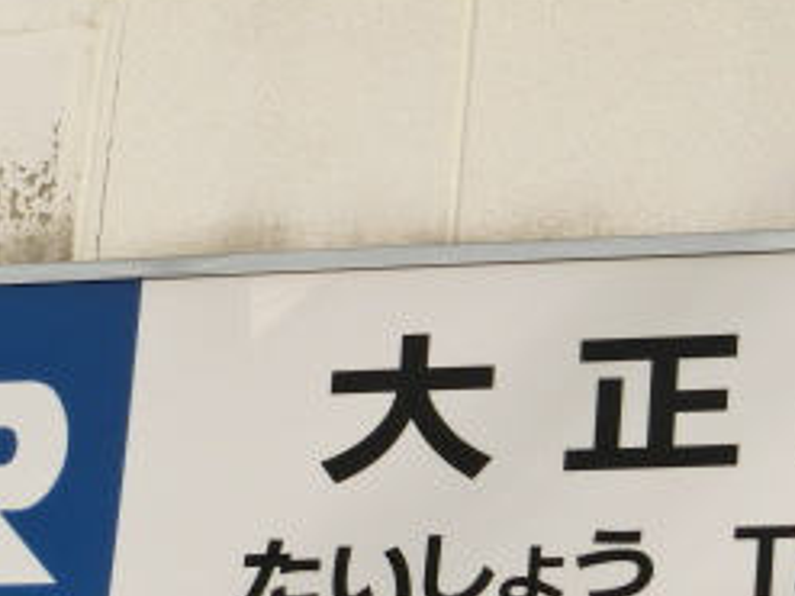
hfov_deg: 8.2
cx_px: 409
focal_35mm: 241
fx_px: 5532
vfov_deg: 6.2
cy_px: 364
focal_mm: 16.5
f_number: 5.6
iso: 80
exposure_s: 1/800
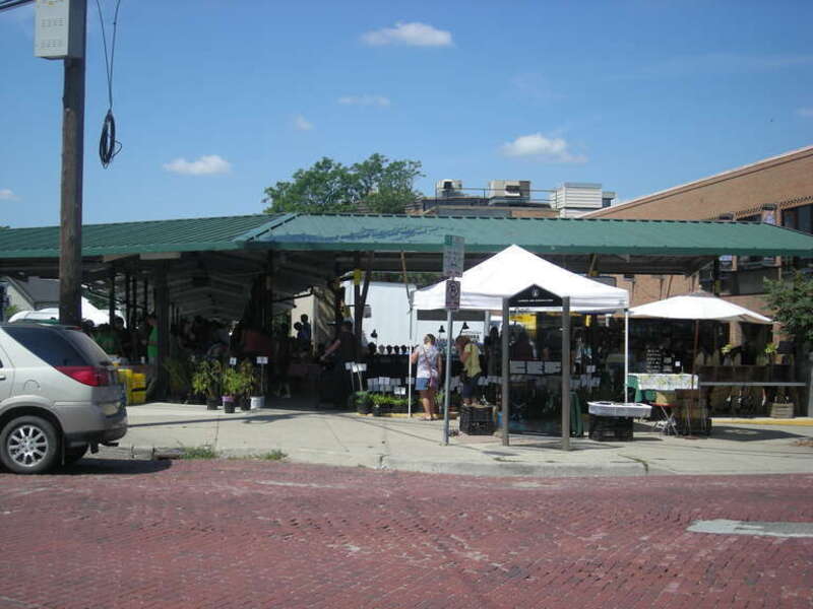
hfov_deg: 38.9
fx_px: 1151
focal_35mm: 49
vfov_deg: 29.7
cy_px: 304
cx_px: 406
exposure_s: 1/210
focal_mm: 7.9
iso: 50
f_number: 6.4
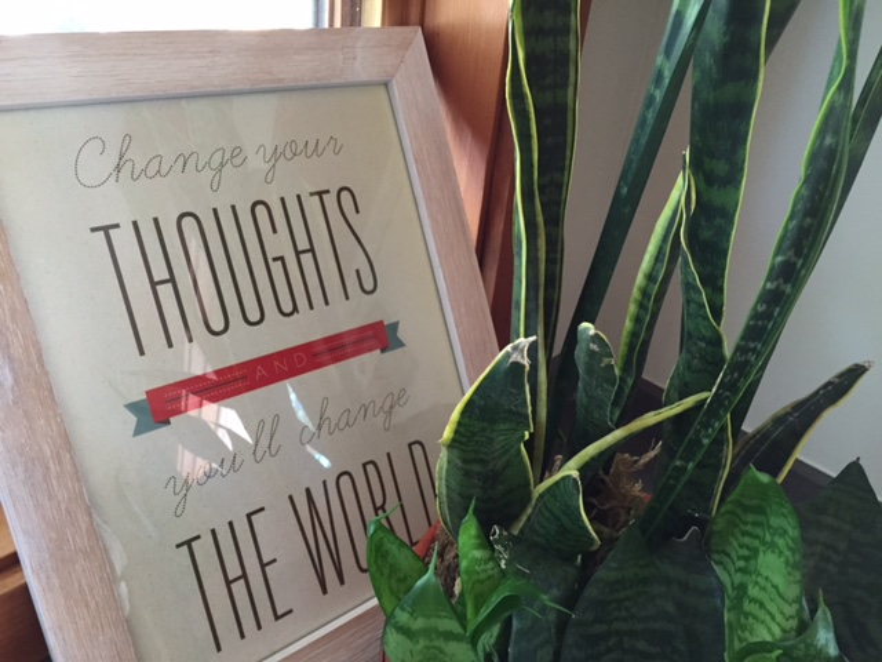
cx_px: 441
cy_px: 331
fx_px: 739
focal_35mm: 29
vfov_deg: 48.2
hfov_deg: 61.7
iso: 250
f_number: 2.2
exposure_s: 1/30
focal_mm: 4.15
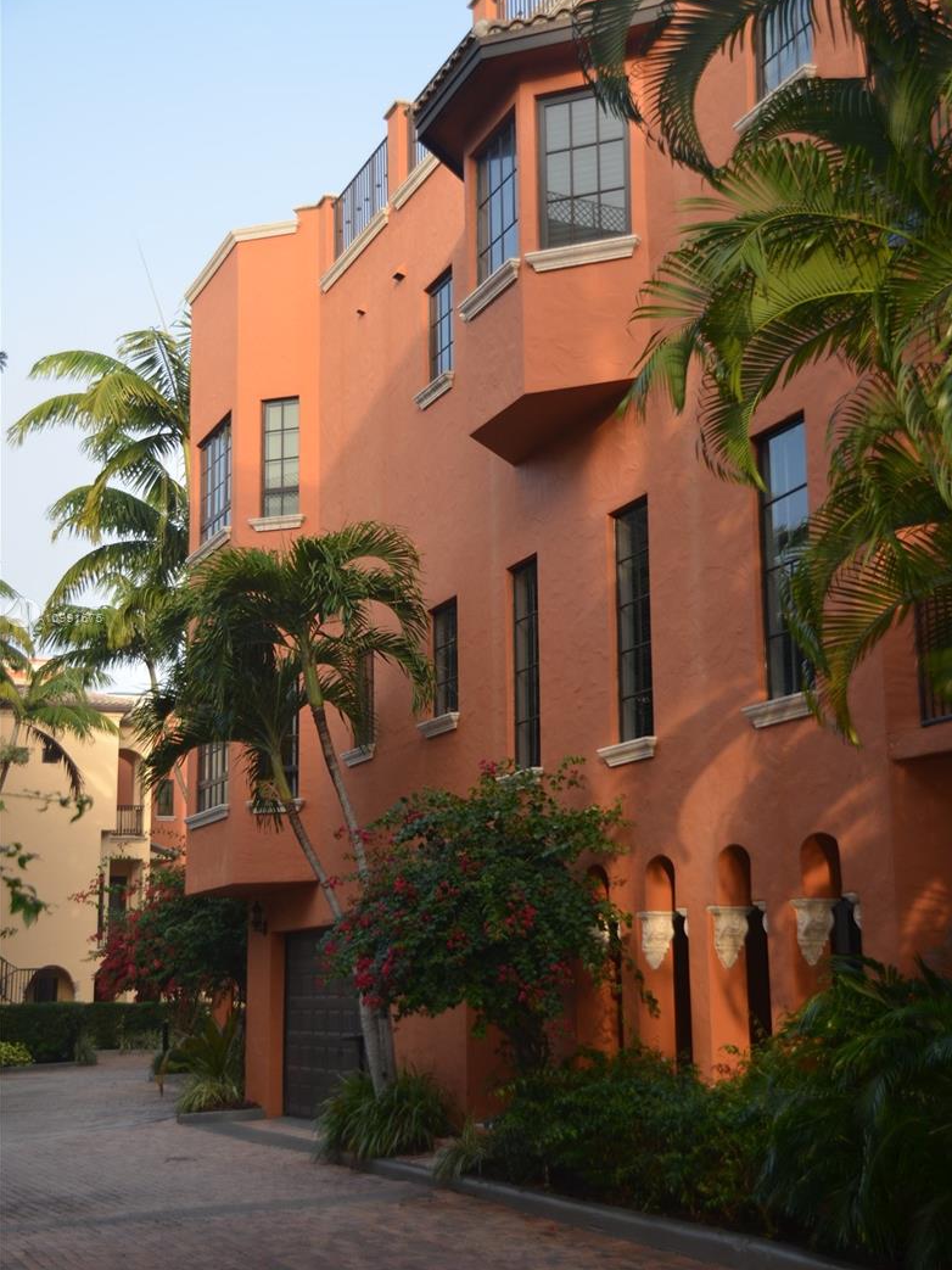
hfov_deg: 27.5
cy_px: 619
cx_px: 482
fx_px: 1944
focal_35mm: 53
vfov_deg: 36.2
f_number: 4
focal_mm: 32
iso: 125
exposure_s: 1/250
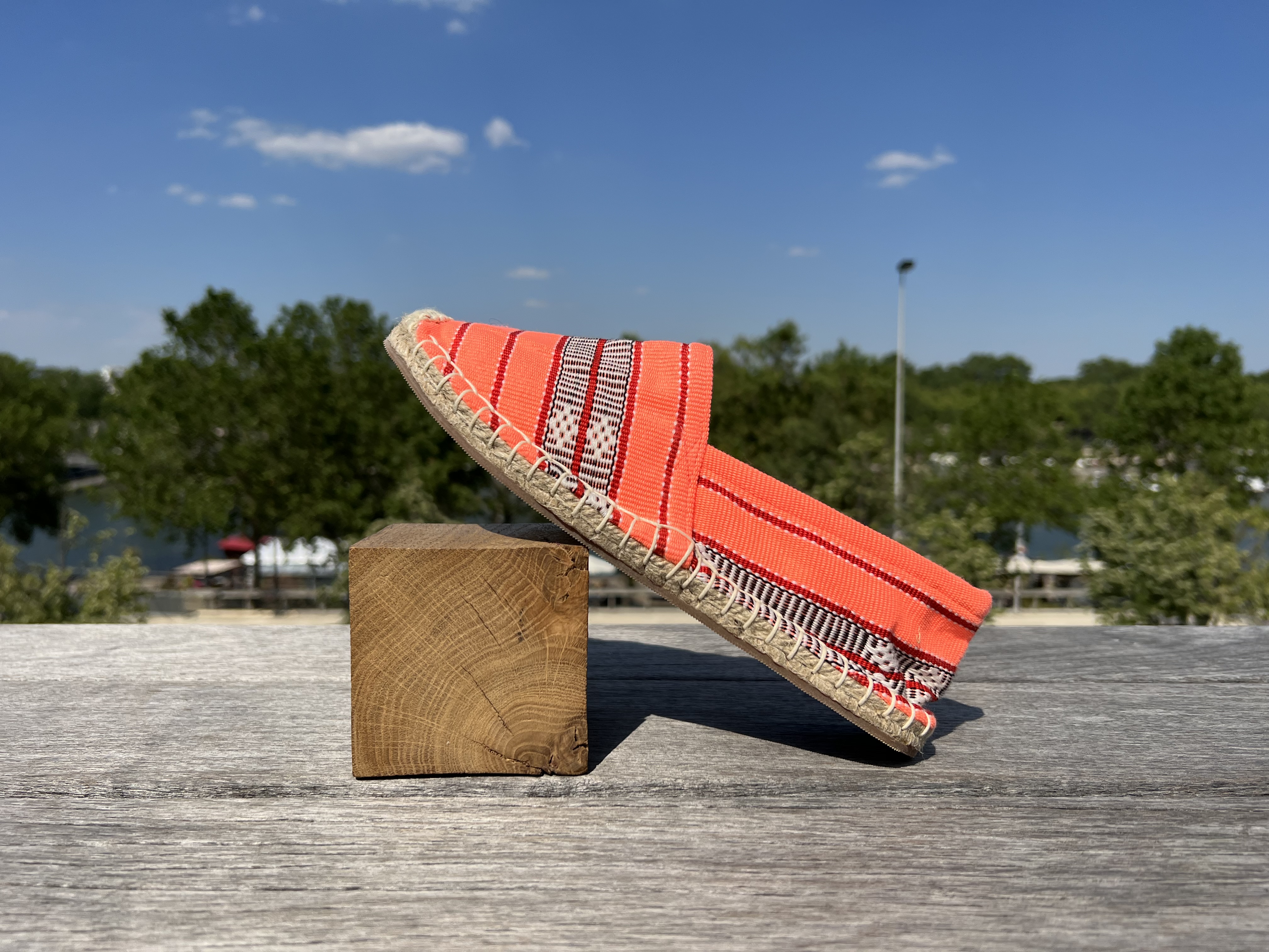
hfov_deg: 67.3
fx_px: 953
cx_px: 634
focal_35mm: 26
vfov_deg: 53.1
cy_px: 476
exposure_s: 1/7463
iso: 50
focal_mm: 5.7
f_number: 1.5
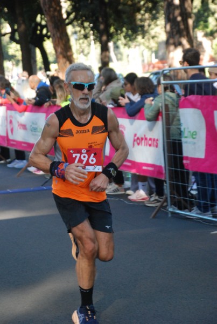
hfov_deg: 12.2
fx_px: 1012
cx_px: 108
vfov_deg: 18.1
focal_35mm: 112
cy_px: 162
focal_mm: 75
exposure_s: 1/200
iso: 1000
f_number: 5.6
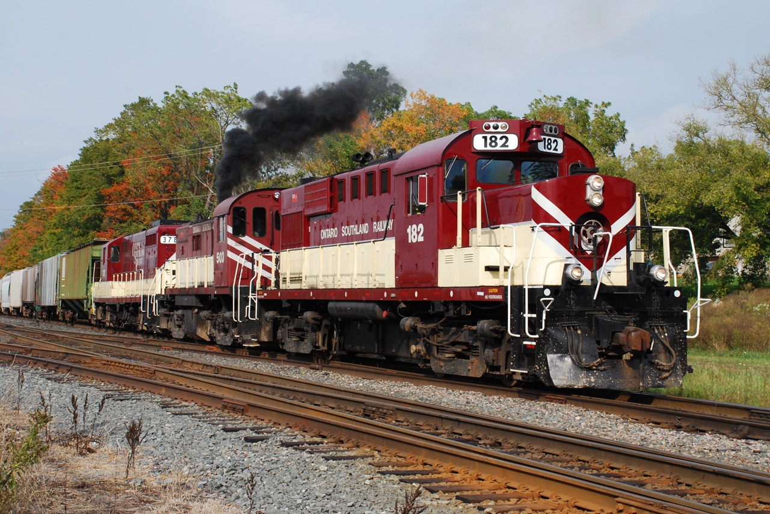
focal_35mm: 57
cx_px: 385
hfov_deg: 35.0
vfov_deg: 23.8
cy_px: 257
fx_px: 1219
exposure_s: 1/500
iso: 400
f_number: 10
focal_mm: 38
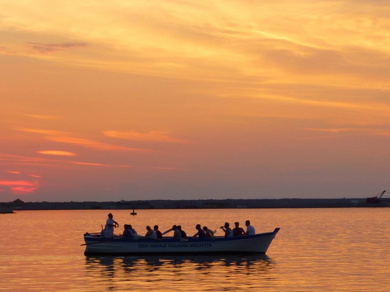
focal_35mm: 137
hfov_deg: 14.3
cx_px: 289
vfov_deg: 10.8
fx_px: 1544
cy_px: 230
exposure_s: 1/60
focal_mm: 15.3
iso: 100
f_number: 5
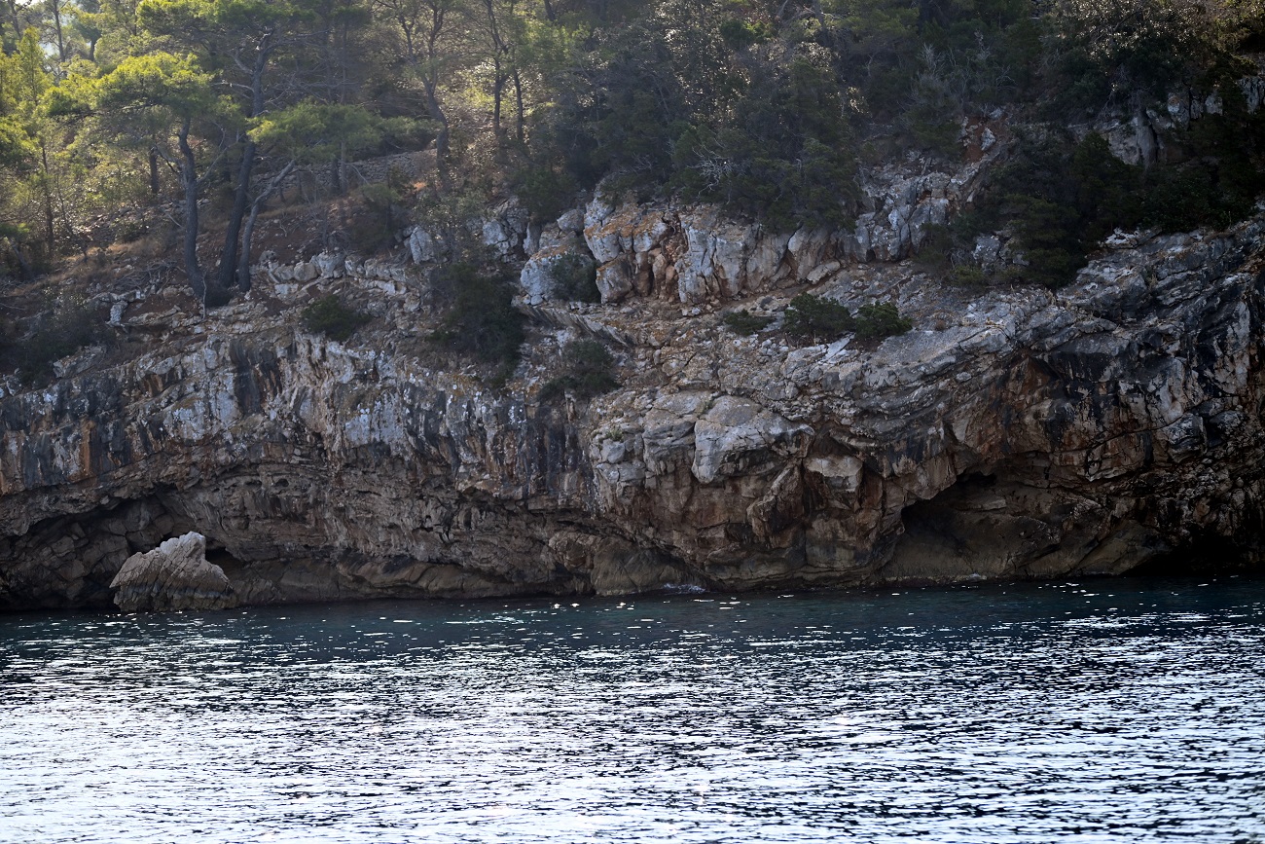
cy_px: 422
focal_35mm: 102
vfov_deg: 13.4
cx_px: 632
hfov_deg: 20.0
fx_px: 3584
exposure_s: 1/500
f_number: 5
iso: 200
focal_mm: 102
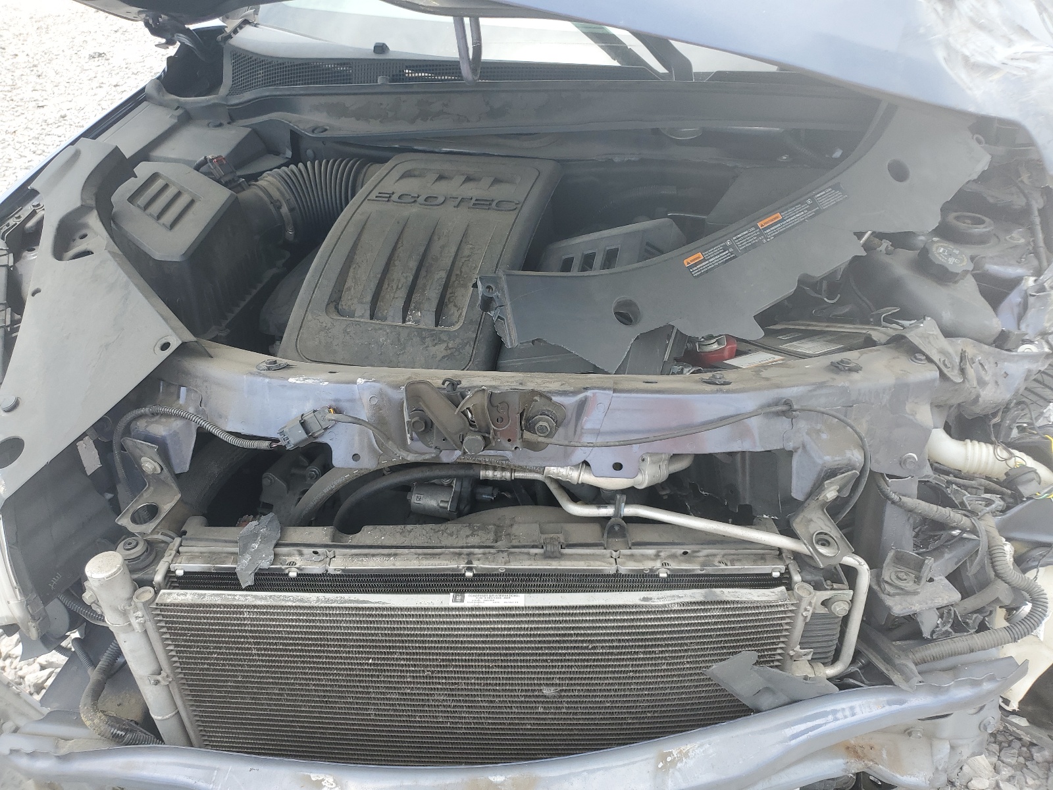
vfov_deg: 53.1
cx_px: 526
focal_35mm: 26
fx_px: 791
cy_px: 395
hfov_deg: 67.3
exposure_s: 1/526
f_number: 1.5
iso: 50
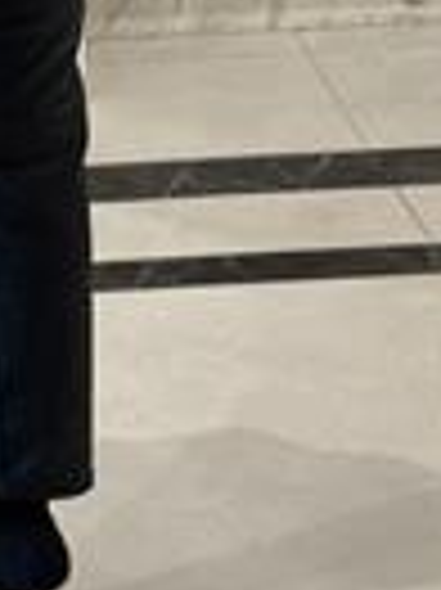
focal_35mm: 147
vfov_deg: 13.3
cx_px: -54
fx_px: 2501
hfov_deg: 10.0
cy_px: 68
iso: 125
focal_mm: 6.76
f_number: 1.78
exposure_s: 1/50
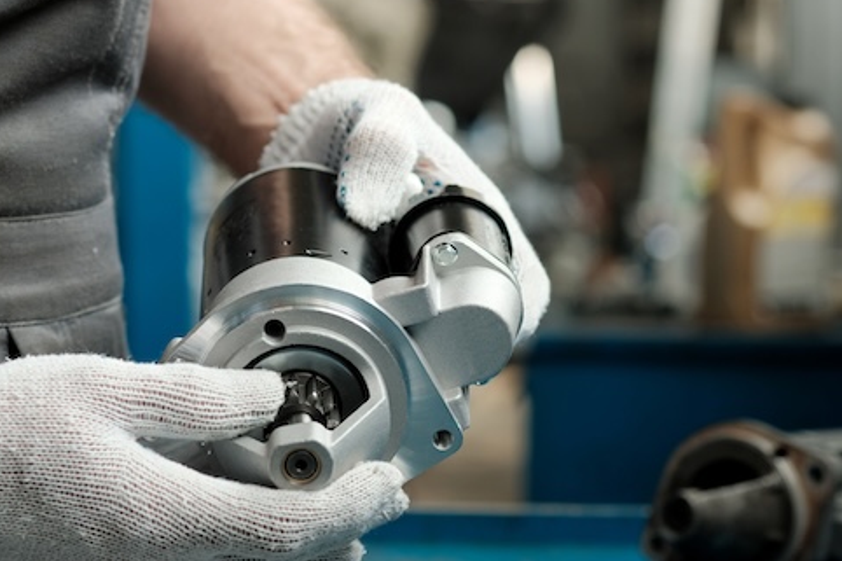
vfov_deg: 12.2
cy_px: 297
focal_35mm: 112
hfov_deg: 18.3
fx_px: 2619
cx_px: 393
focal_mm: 60
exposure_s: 1/60
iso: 640
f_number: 4
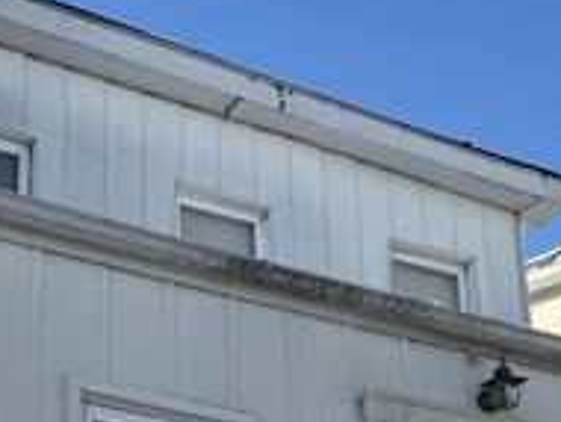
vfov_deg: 18.5
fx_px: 1217
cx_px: 59
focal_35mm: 75
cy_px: 521
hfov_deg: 25.2
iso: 80
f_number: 1.78
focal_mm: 6.76
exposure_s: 1/3953
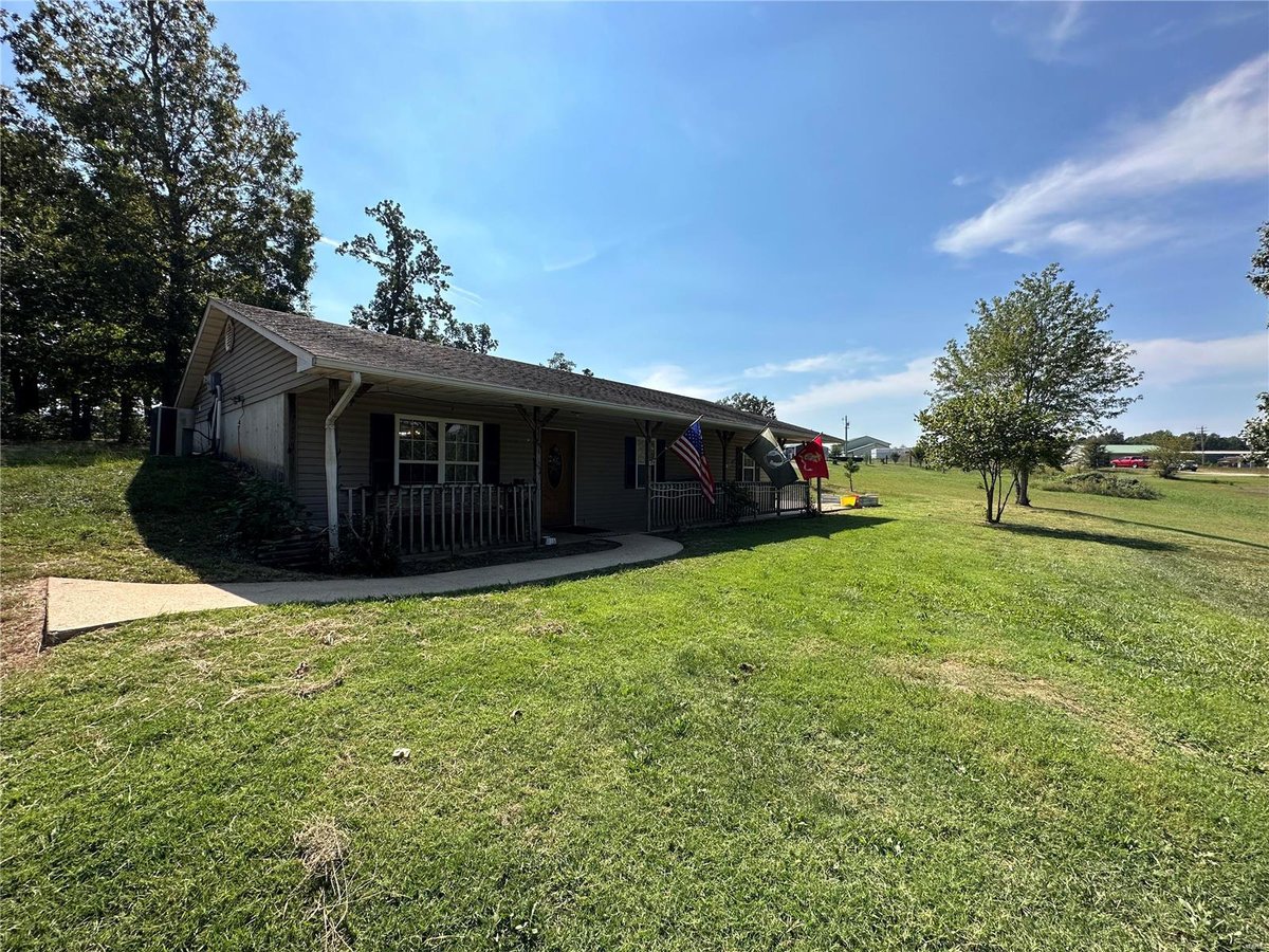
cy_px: 476
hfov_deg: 102.1
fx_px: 513
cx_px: 634
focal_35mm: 14
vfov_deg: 85.7
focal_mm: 2.22
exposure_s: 1/2681
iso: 50
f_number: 2.2
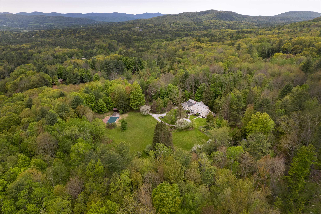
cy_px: 107
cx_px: 160
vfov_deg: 57.2
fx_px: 196
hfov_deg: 78.6
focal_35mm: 22
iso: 130
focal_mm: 8.38
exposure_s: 1/60
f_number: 2.8
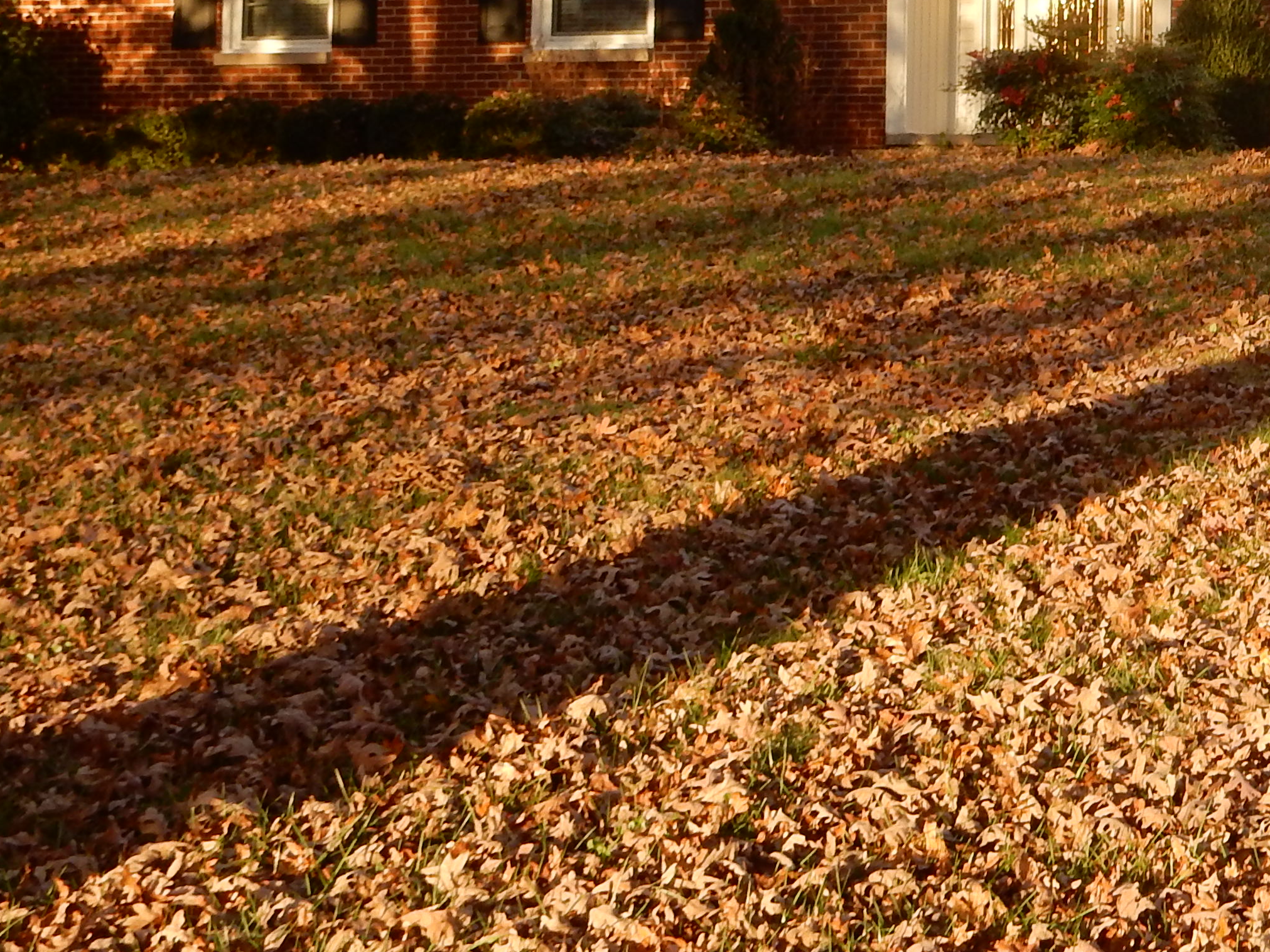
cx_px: 1279
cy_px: 152
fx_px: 3008
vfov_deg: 17.8
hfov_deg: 22.9
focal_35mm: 82
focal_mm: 6.4
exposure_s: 1/80
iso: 125
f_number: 4
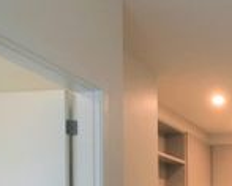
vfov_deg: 15.8
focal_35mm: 93
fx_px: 639
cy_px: 232
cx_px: 301
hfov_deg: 19.0
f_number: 1.8
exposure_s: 1/30
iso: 32
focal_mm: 4
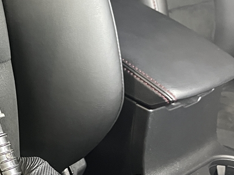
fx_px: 521
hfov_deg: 22.1
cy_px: 49
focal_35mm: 77
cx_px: -89
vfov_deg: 19.0
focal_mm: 5.1
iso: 500
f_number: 1.6
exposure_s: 1/40
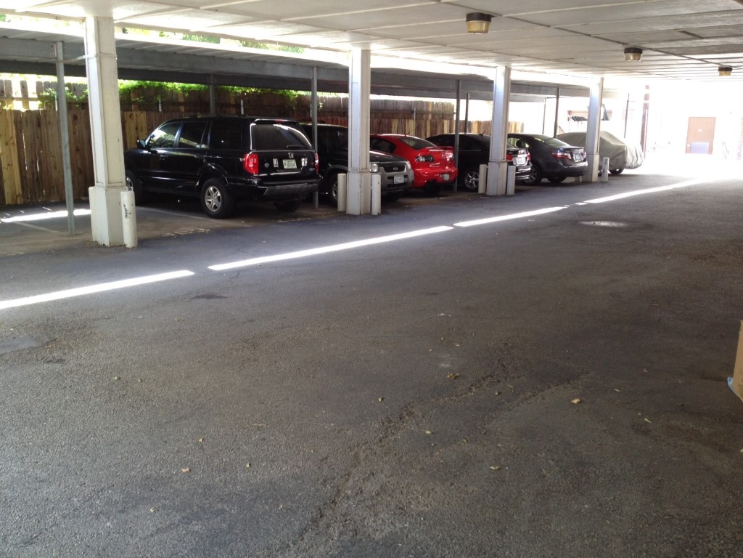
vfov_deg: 40.7
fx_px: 751
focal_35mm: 35
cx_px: 372
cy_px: 279
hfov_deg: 52.6
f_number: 2.4
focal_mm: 4.28
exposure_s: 1/30
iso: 80
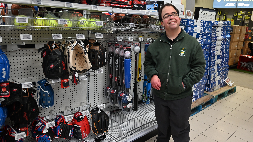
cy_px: 65
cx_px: 147
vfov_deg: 38.9
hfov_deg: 63.9
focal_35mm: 30
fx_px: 201
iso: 1400
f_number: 4
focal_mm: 24
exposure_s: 1/125
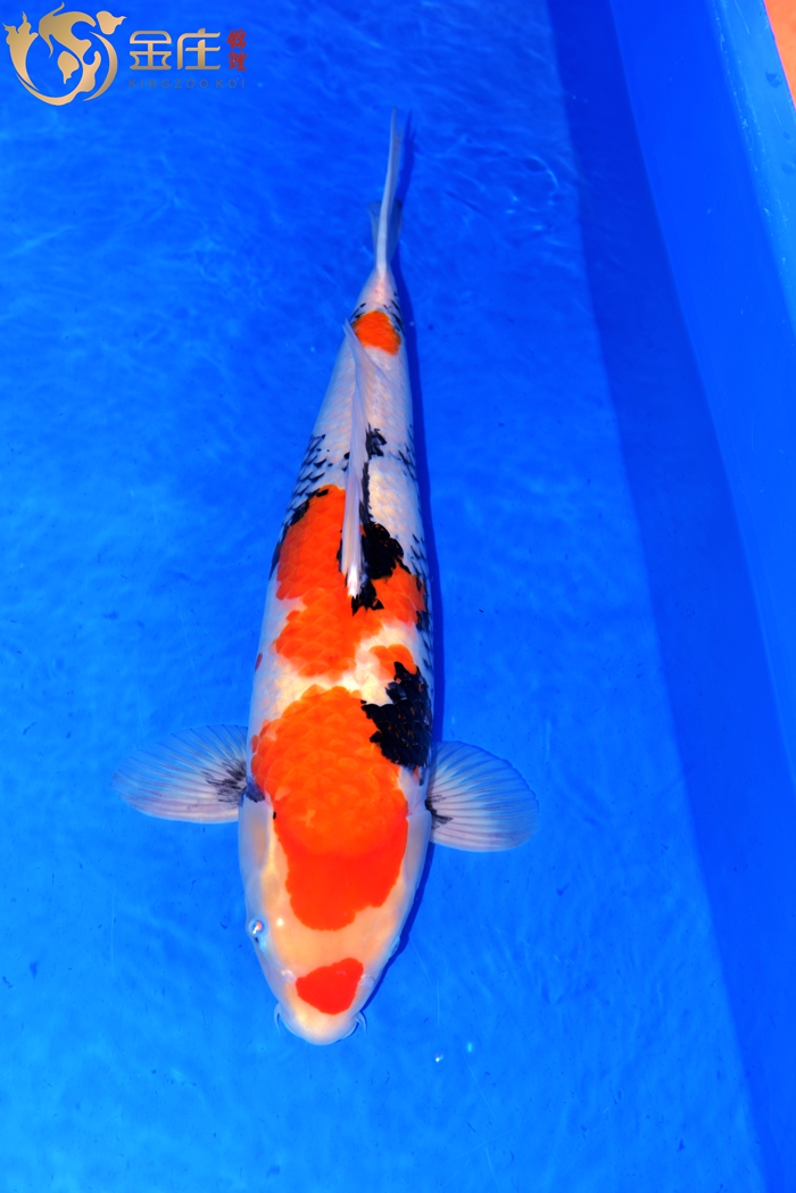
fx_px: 1392
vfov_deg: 46.4
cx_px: 398
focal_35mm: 42
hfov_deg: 31.9
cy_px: 596
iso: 100
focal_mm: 42
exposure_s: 1/100
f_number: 4.5
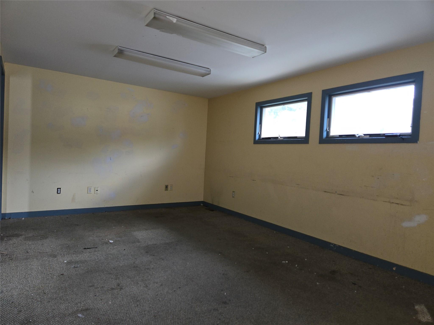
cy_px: 162
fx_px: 288
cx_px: 217
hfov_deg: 73.9
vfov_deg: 58.9
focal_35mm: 23
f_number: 1.8
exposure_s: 1/24
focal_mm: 5.4
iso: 100
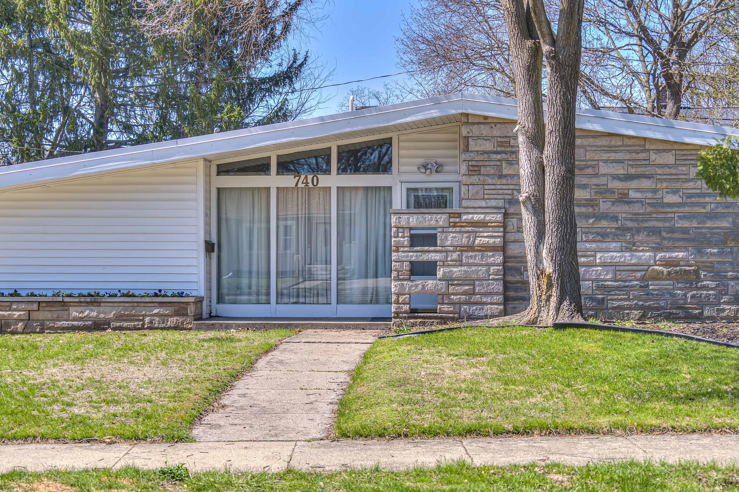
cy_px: 253
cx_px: 366
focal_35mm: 54
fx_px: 1108
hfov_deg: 36.9
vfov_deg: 25.1
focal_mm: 37
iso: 200
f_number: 3.2
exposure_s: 1/1600
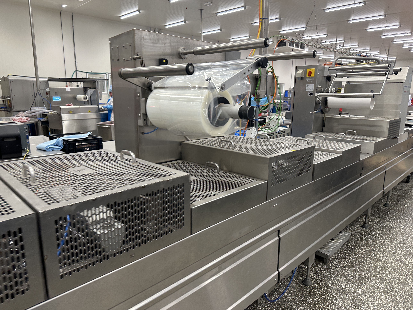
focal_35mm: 24
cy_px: 155
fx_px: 286
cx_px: 206
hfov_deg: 71.6
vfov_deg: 56.8
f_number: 1.78
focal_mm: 6.86
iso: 125
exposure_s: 1/50
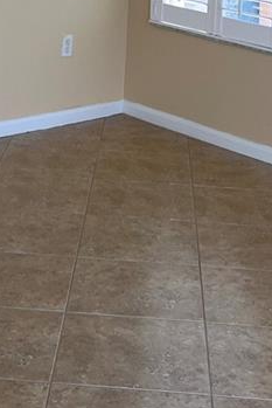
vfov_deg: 19.1
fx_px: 1053
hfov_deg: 14.7
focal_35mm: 93
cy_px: -215
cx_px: 107
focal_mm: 5.7
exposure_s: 1/293
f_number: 1.5
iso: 40
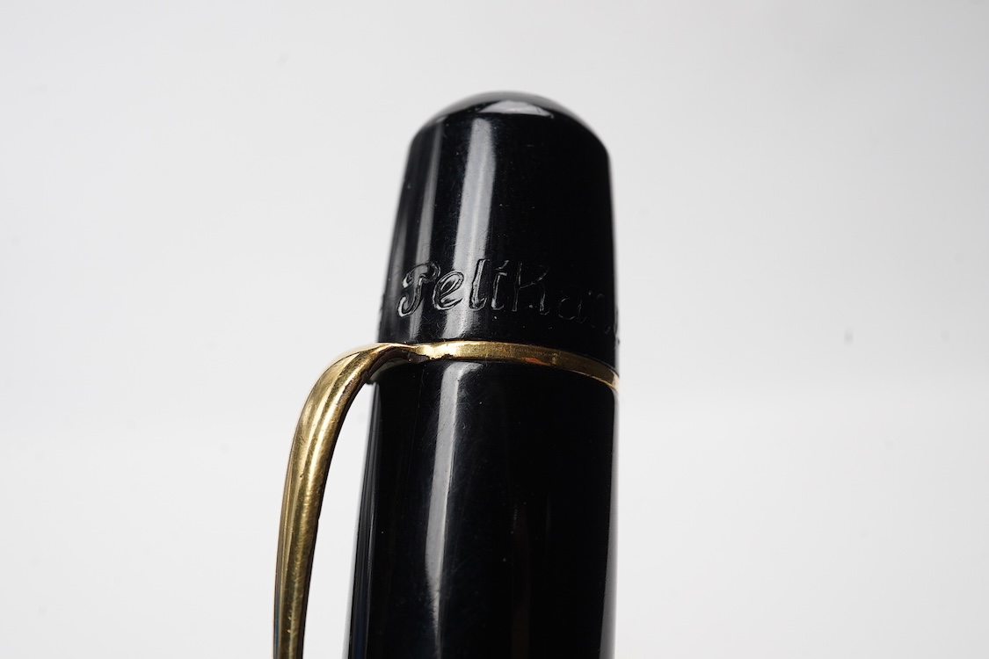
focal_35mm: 45
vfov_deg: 29.9
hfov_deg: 43.6
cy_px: 330
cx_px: 494
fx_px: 1236
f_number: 20
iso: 400
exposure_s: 1/100
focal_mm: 30
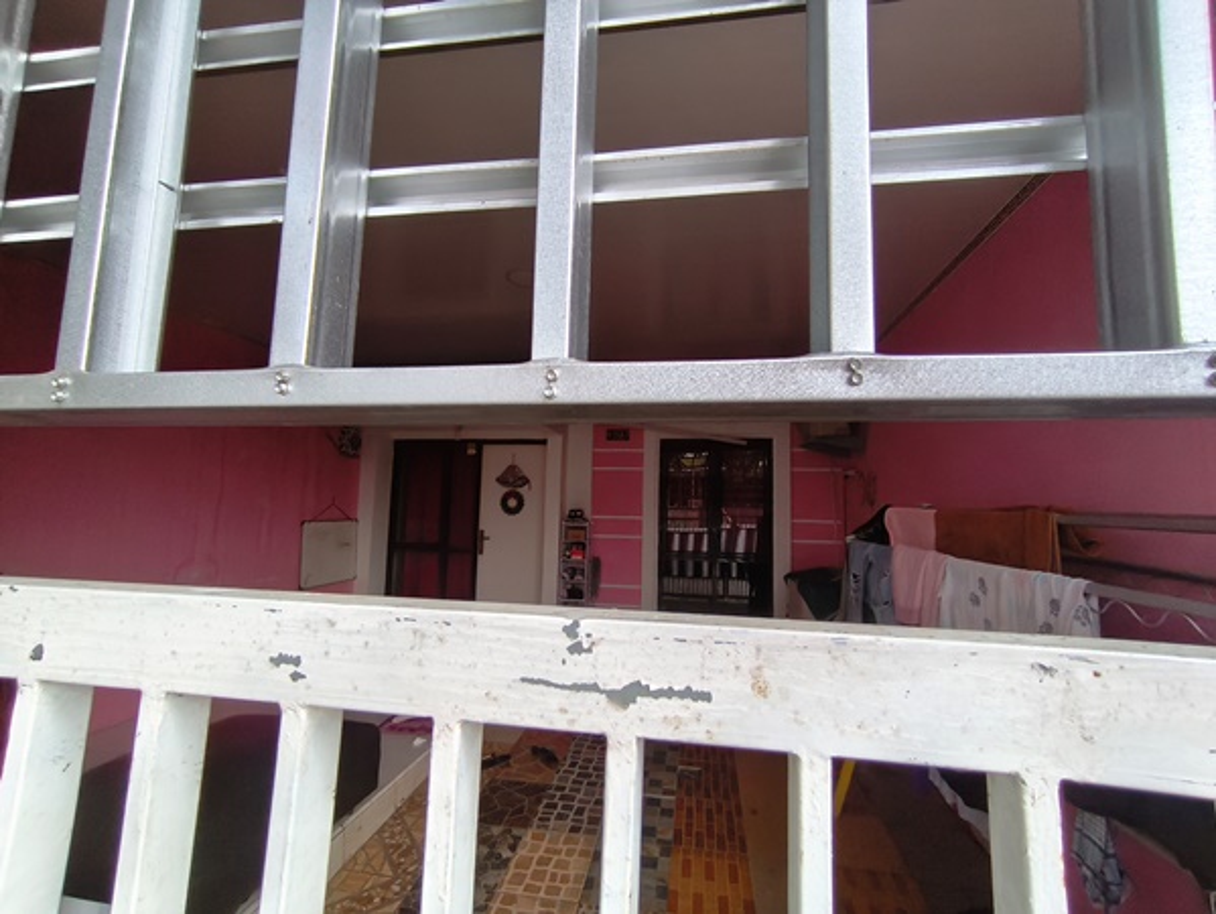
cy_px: 457
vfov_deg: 81.8
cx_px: 608
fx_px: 527
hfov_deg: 98.1
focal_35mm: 15
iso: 80
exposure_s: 1/60
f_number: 2.2
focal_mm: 1.65
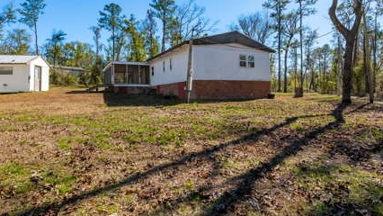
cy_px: 87
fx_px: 213
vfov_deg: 53.3
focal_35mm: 21
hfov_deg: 83.8
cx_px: 197
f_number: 8
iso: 400
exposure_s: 1/5000
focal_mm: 19
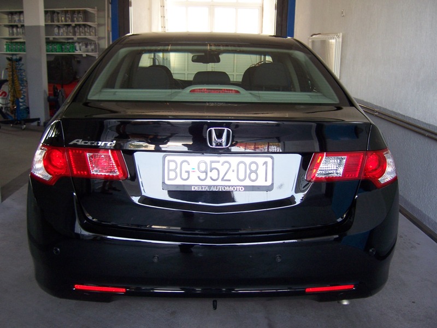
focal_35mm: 36
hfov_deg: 51.4
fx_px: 454
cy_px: 164
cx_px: 218
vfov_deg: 39.7
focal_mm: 6.2
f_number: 2.8
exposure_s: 1/60
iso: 125
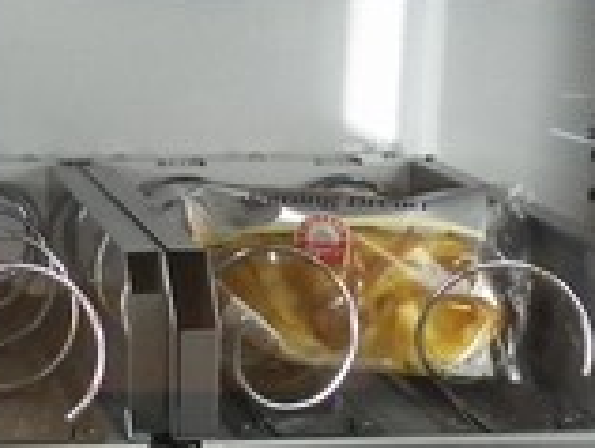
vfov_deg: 13.9
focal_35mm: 106
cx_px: 169
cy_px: 350
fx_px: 1825
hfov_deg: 18.4
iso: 400
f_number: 3.5
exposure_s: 1/50
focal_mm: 5
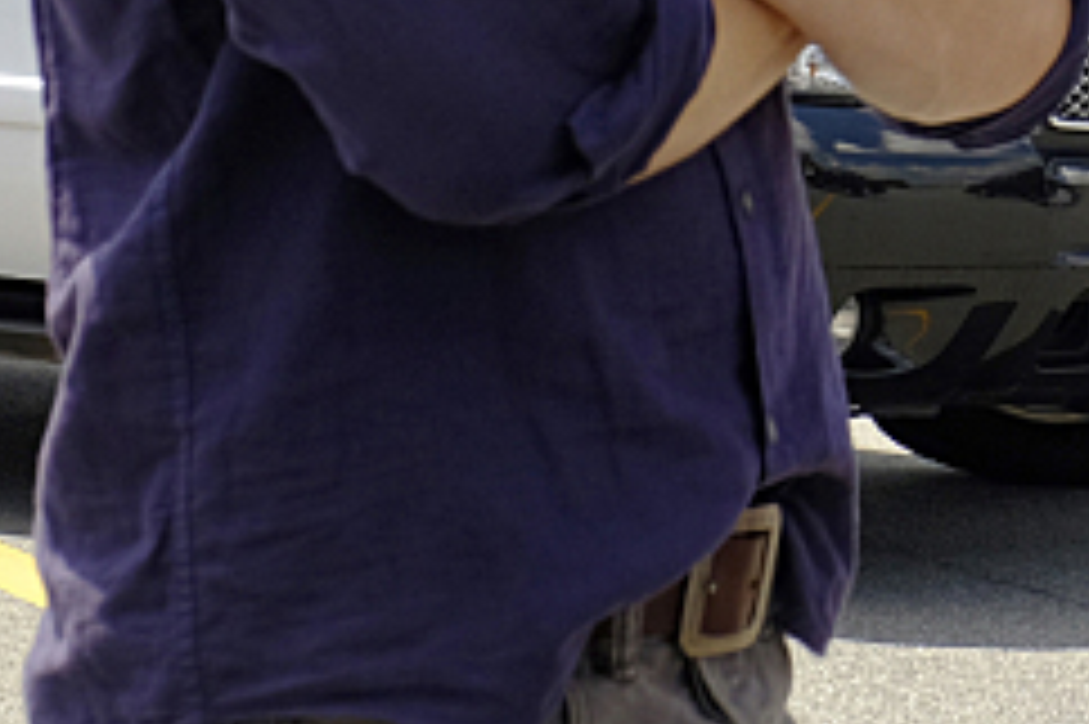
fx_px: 5804
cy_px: -461
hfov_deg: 10.4
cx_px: 1485
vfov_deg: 7.0
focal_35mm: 192
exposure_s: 1/400
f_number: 8
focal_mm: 38.8
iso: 400
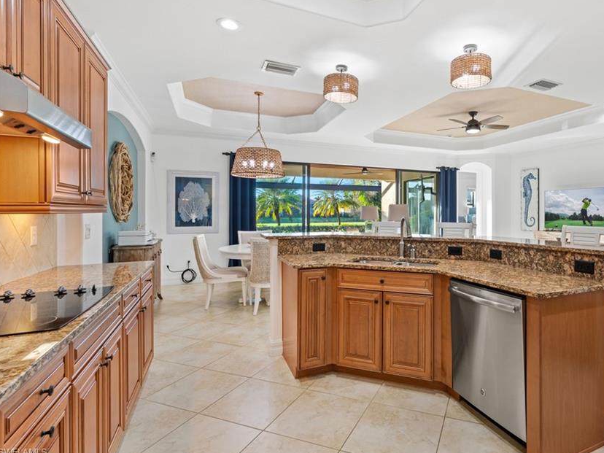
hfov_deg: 83.4
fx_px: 332
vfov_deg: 68.6
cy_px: 210
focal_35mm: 19
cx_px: 370
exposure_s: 1/3
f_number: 9
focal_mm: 16
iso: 200
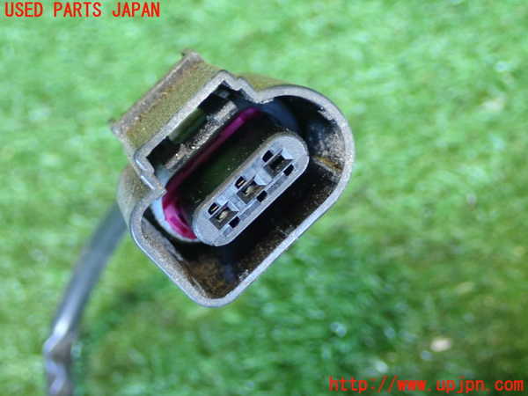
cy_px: 198
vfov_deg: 21.9
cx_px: 264
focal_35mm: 67
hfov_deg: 29.0
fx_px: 1022
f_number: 3.8
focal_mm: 11.88
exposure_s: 1/15
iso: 1000
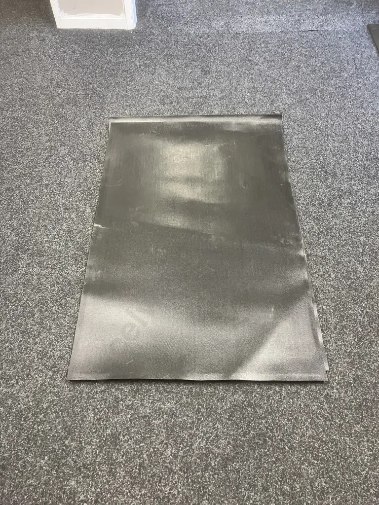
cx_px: 190
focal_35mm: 28
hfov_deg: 49.7
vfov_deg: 63.4
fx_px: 409
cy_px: 252
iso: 250
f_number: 1.8
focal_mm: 3.99
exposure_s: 1/33
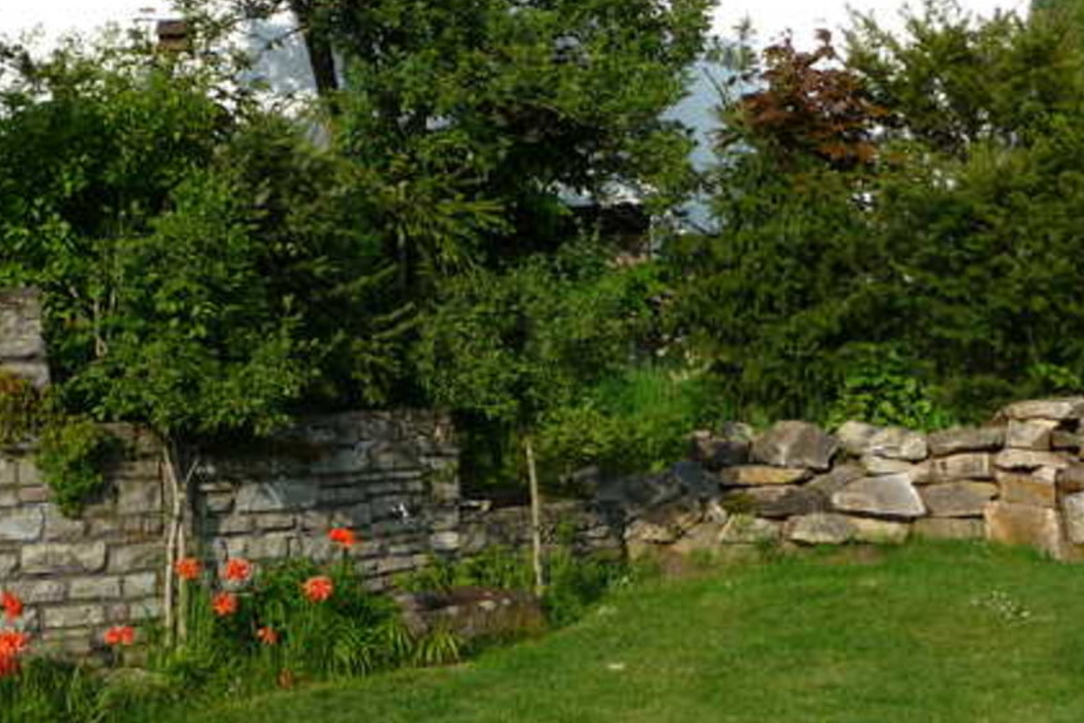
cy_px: 214
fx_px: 2047
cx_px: 352
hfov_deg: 29.4
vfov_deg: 19.9
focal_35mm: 68
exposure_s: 1/640
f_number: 4
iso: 100
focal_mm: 7.1
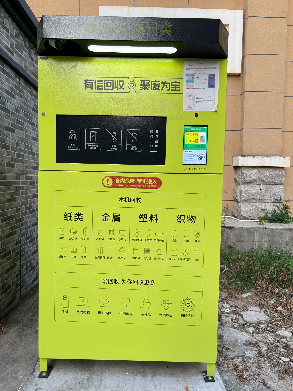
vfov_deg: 67.3
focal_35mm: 26
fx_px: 293
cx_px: 146
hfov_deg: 53.1
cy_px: 196
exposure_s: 1/92
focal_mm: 5.96
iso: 40
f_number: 1.6
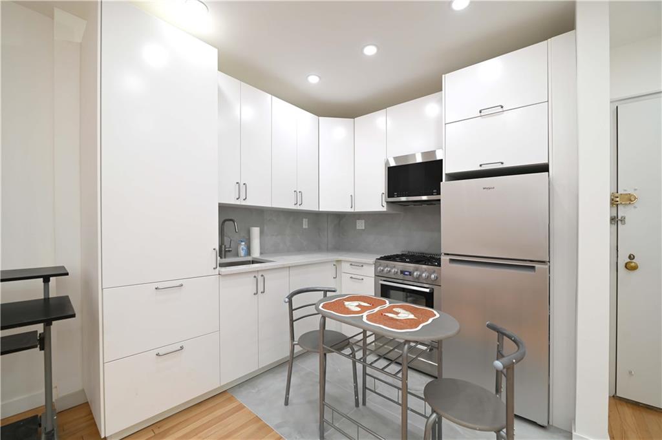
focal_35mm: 14
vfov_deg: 81.1
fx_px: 257
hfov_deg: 104.3
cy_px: 220
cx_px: 331
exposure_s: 1/80
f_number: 5
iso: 200
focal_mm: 14
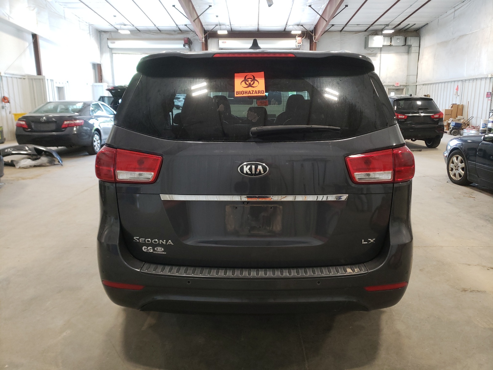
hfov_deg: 67.3
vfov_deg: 53.1
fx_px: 370
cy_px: 185
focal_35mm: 26
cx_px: 246
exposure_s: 1/60.2
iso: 133
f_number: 1.5
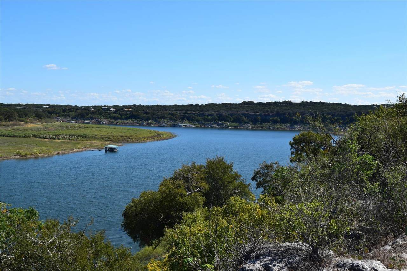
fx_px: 509
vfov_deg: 29.9
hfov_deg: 43.6
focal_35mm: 45
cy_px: 136
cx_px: 204
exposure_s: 1/500
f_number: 11
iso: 250
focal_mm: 30
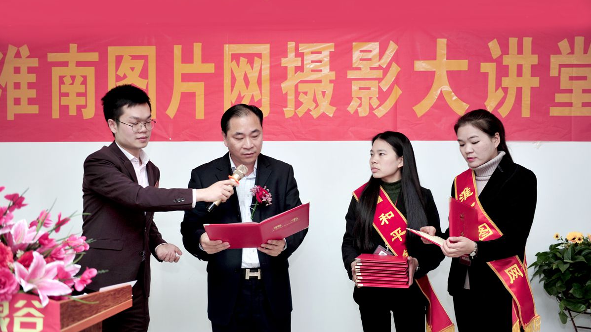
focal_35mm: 42
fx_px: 658
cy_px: 187
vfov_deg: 28.3
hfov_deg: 48.4
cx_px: 296
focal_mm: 40
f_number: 2.8
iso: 640
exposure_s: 1/80
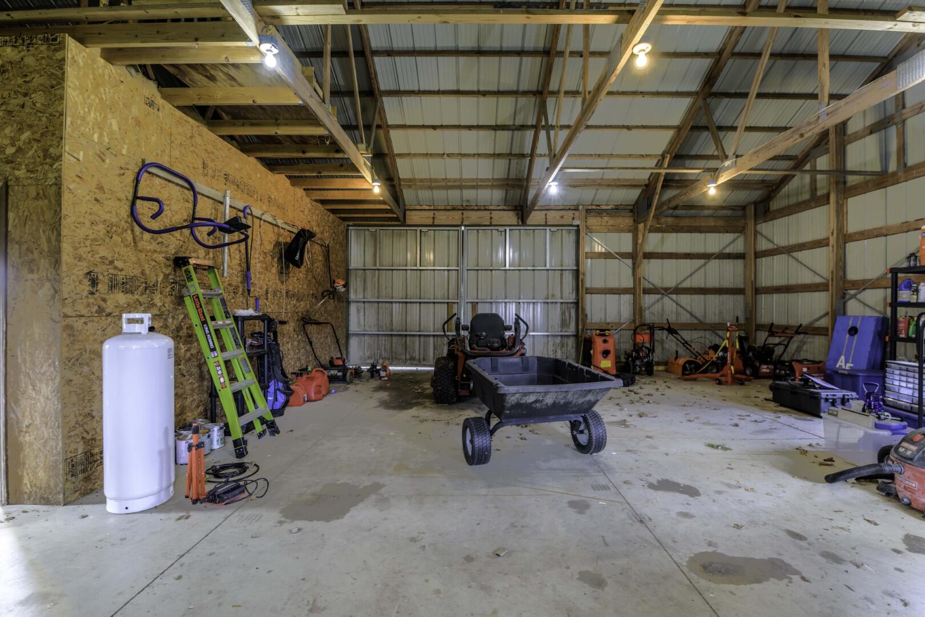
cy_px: 308
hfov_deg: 100.4
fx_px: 385
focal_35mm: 15
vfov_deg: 77.3
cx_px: 462
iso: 100
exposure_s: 1/1.67
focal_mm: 15
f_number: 13
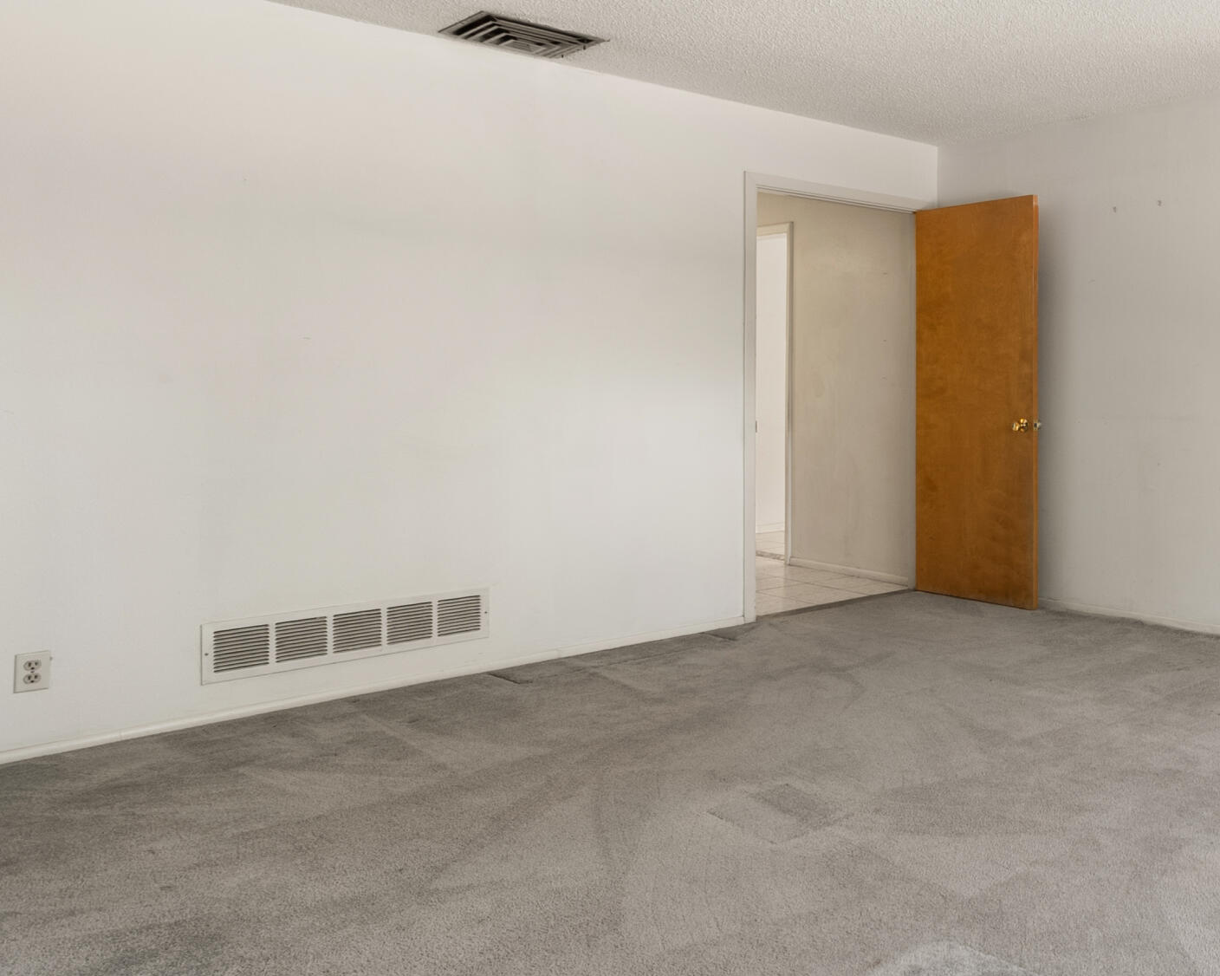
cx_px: 1286
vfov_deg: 48.1
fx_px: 1083
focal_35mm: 30
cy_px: 374
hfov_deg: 46.4
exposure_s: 1/1.67
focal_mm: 10
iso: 320
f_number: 9
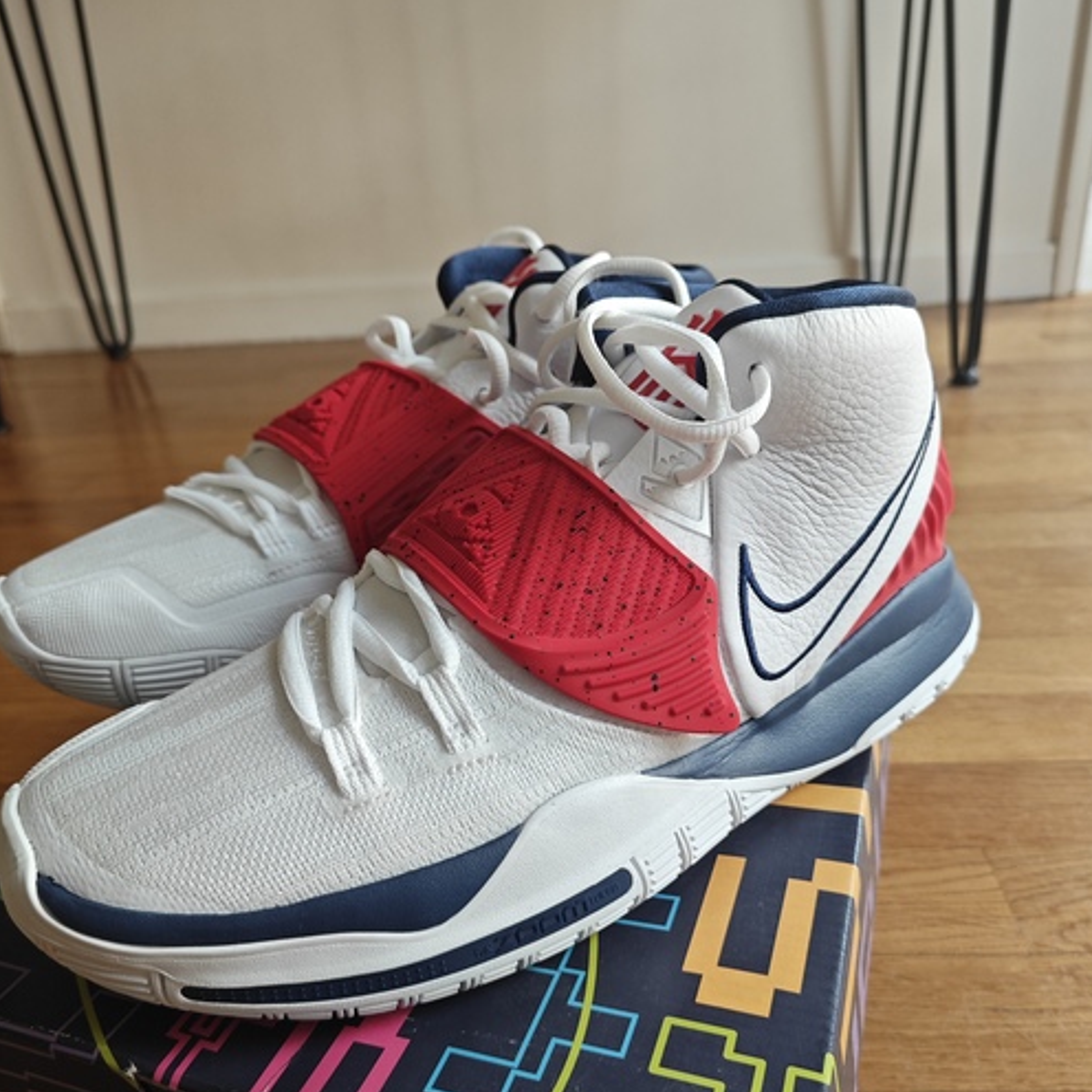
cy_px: 602
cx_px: 559
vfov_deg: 57.2
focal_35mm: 28
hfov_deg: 57.3
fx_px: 999
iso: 200
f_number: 1.8
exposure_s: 1/100
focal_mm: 5.43
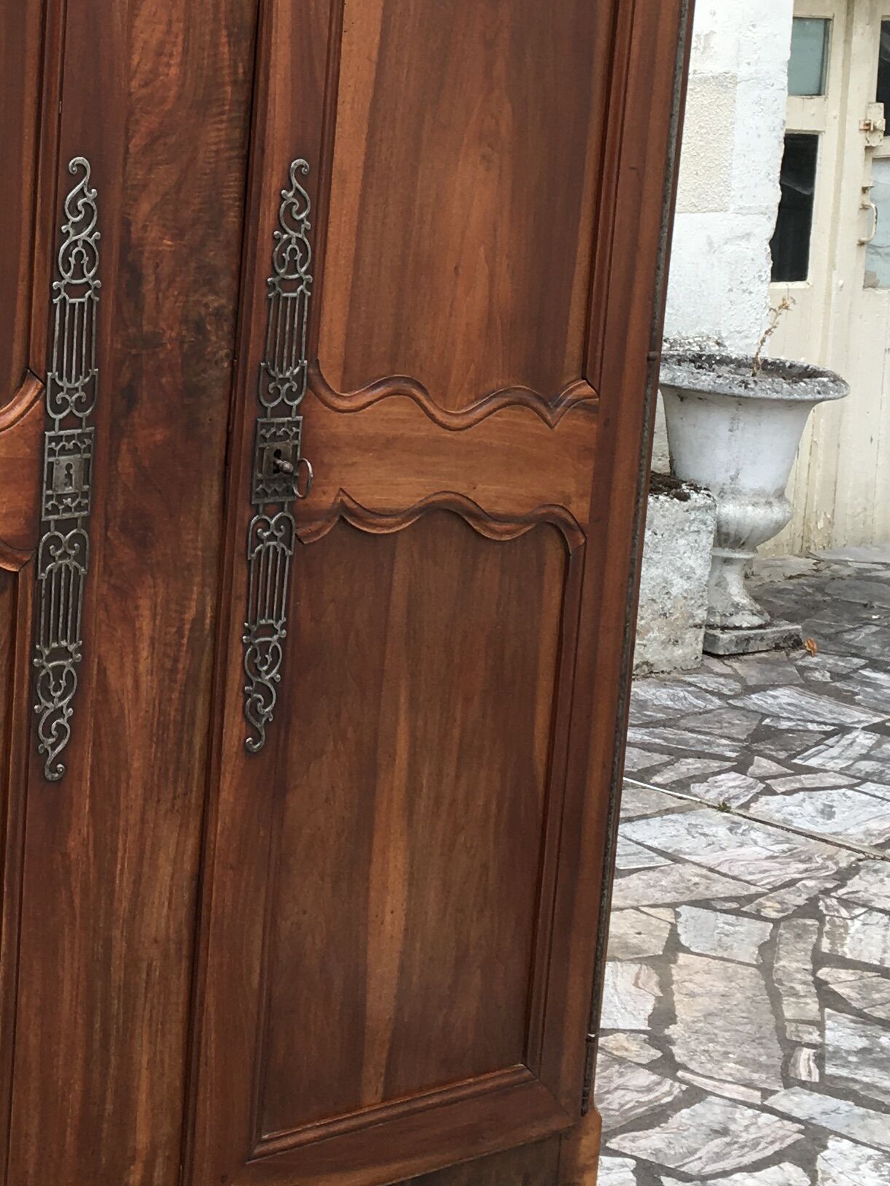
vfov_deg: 26.6
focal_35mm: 72
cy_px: 275
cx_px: -7
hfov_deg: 19.8
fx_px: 2468
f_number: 2.2
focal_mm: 4.15
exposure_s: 1/104
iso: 25
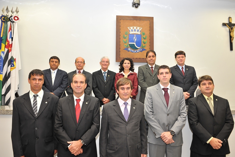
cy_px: 79
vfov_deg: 51.2
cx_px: 121
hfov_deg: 71.5
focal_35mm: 25
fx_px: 163
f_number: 5
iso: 800
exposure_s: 1/50
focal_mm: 24
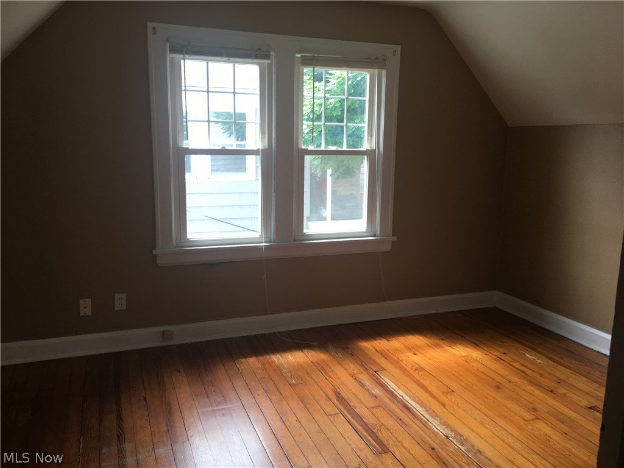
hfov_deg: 61.7
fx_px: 523
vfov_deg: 48.2
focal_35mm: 29
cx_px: 312
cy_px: 234
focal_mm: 4.15
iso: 32
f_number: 2.2
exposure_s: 1/60
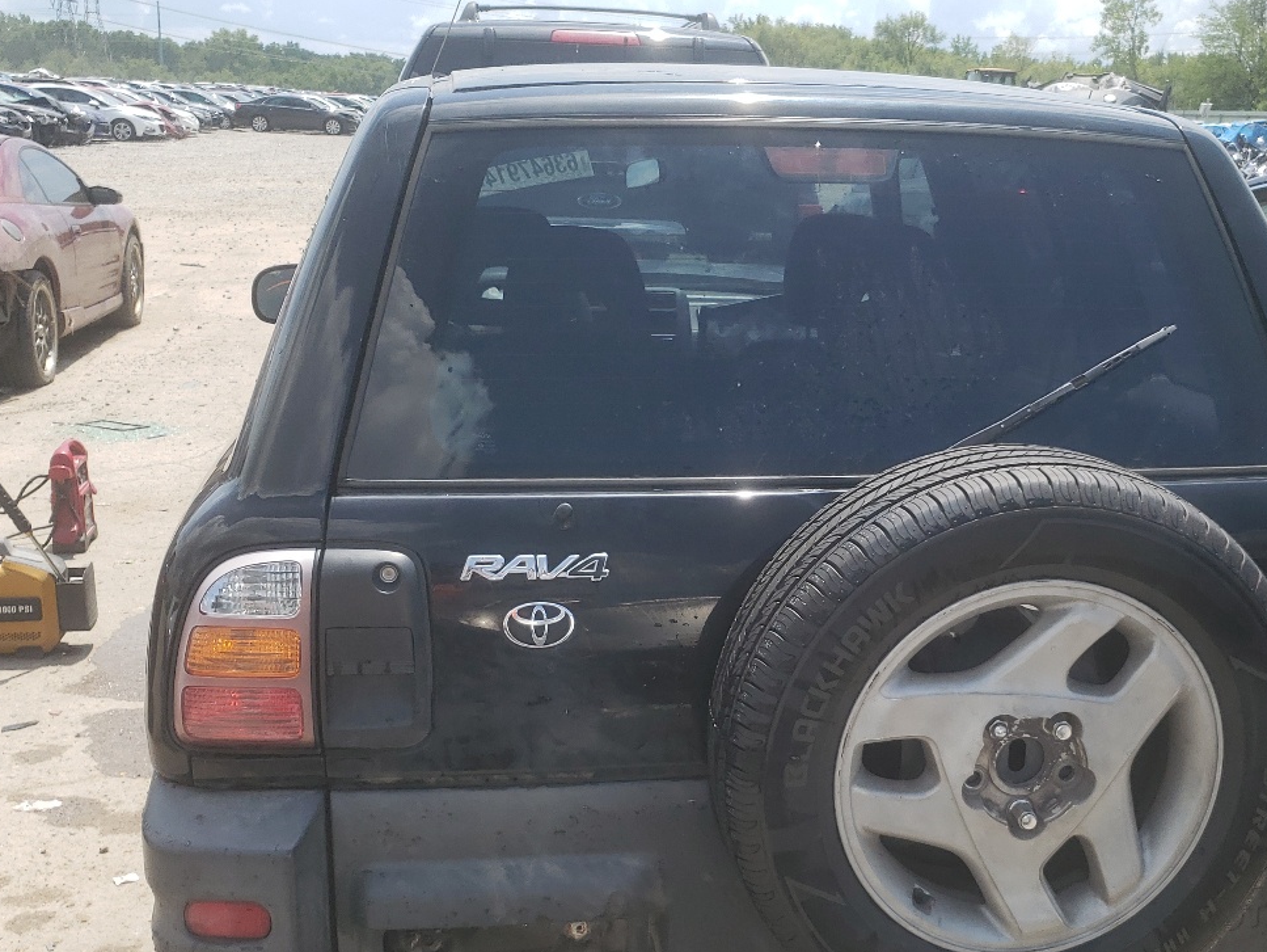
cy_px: 593
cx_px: 778
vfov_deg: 33.5
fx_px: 1574
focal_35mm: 43
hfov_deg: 43.5
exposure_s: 1/2500
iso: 50
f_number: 1.5
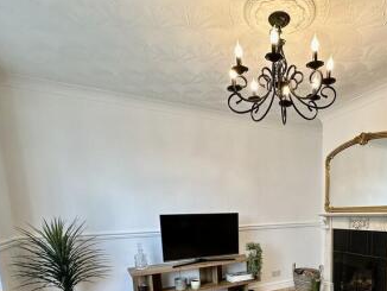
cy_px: 256
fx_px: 280
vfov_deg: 49.6
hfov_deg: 65.9
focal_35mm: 25
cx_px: 281
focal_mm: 2.22
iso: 160
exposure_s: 1/100
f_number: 2.2
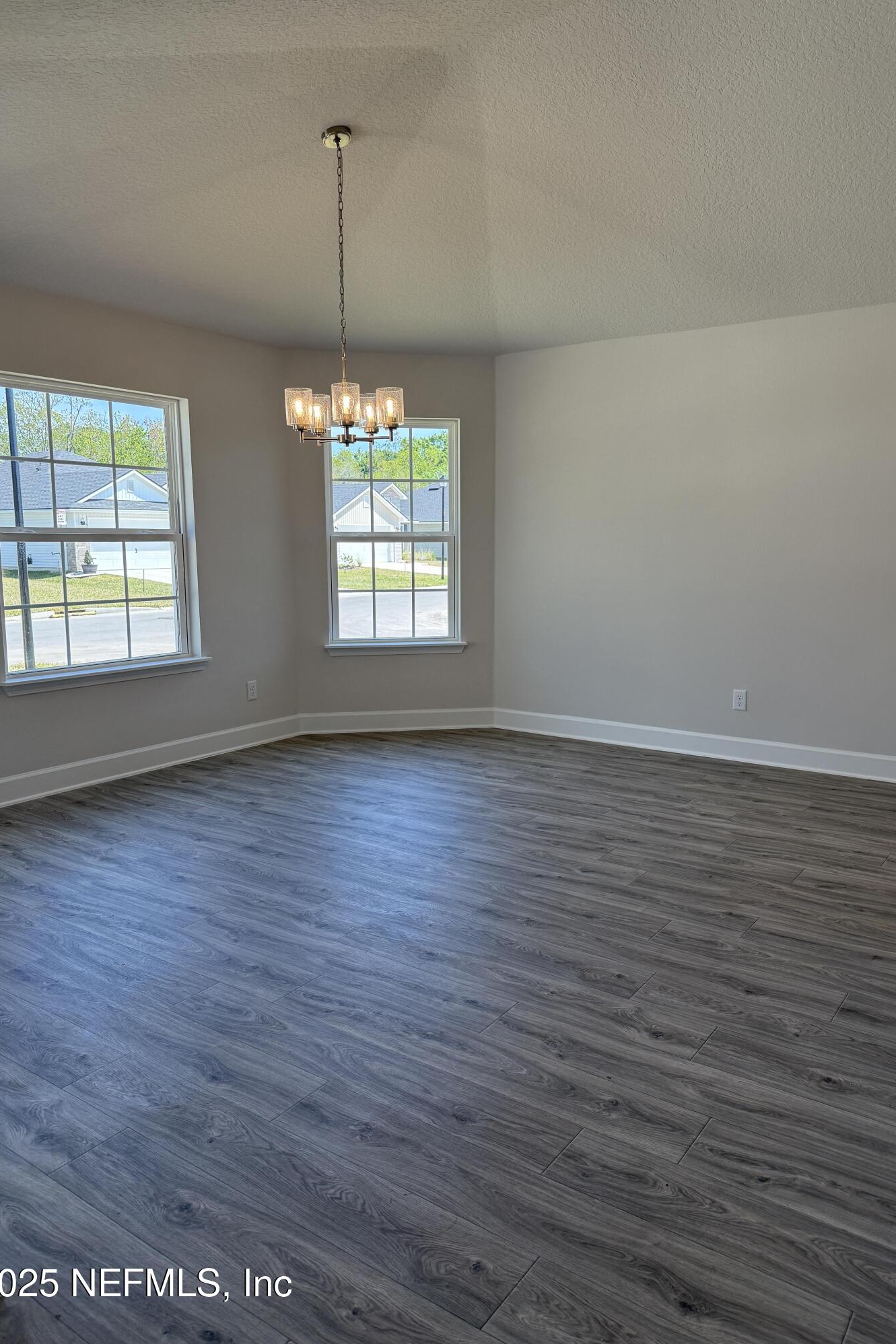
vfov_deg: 71.5
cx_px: 449
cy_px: 672
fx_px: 933
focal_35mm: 25
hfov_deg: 51.3
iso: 100
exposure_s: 1/450
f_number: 1.78
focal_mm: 6.76
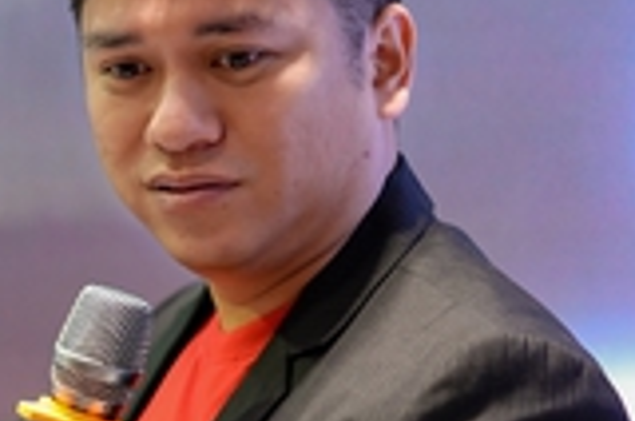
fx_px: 6003
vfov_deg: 4.0
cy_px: 443
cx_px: -83
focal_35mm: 341
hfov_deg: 6.0
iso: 640
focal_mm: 85
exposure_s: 1/320
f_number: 1.4
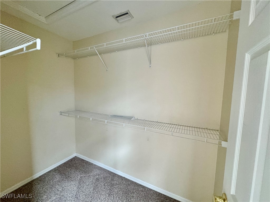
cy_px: 101
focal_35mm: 14
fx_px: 109
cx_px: 135
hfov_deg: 102.1
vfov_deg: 85.7
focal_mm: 2.22
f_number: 2.2
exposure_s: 1/60
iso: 500
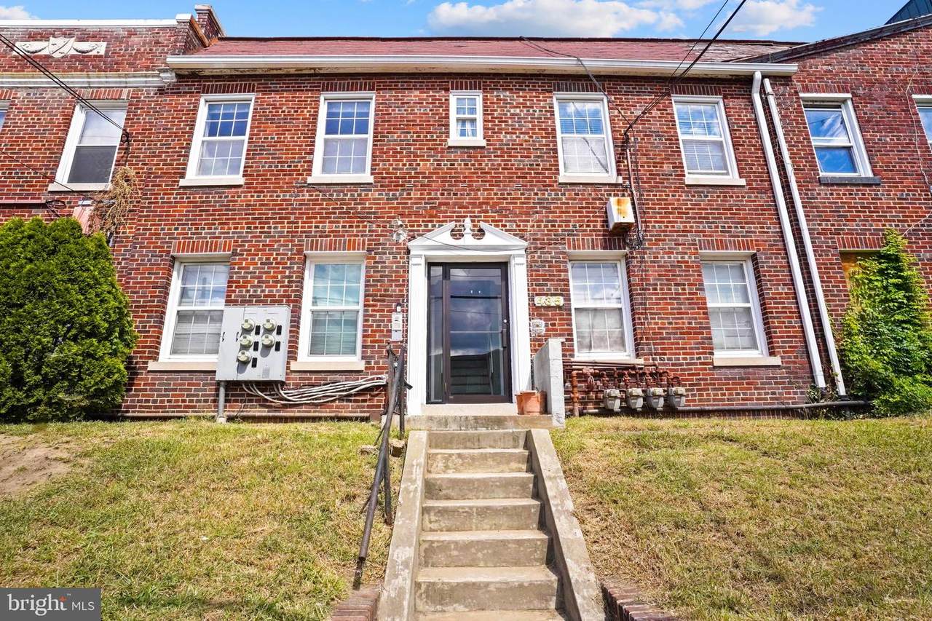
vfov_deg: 70.4
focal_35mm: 17
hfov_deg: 93.3
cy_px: 310
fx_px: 440
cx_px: 466
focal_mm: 17
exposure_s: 1/640
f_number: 8
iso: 1600
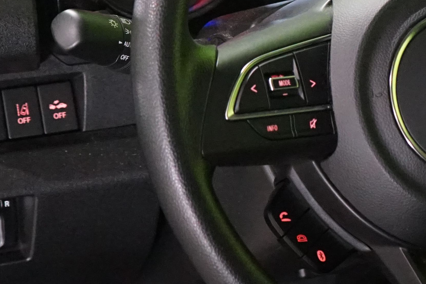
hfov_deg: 15.9
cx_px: 409
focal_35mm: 127
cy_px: 38
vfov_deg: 10.7
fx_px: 1502
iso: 6400
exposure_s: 1/100
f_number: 4
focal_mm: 35
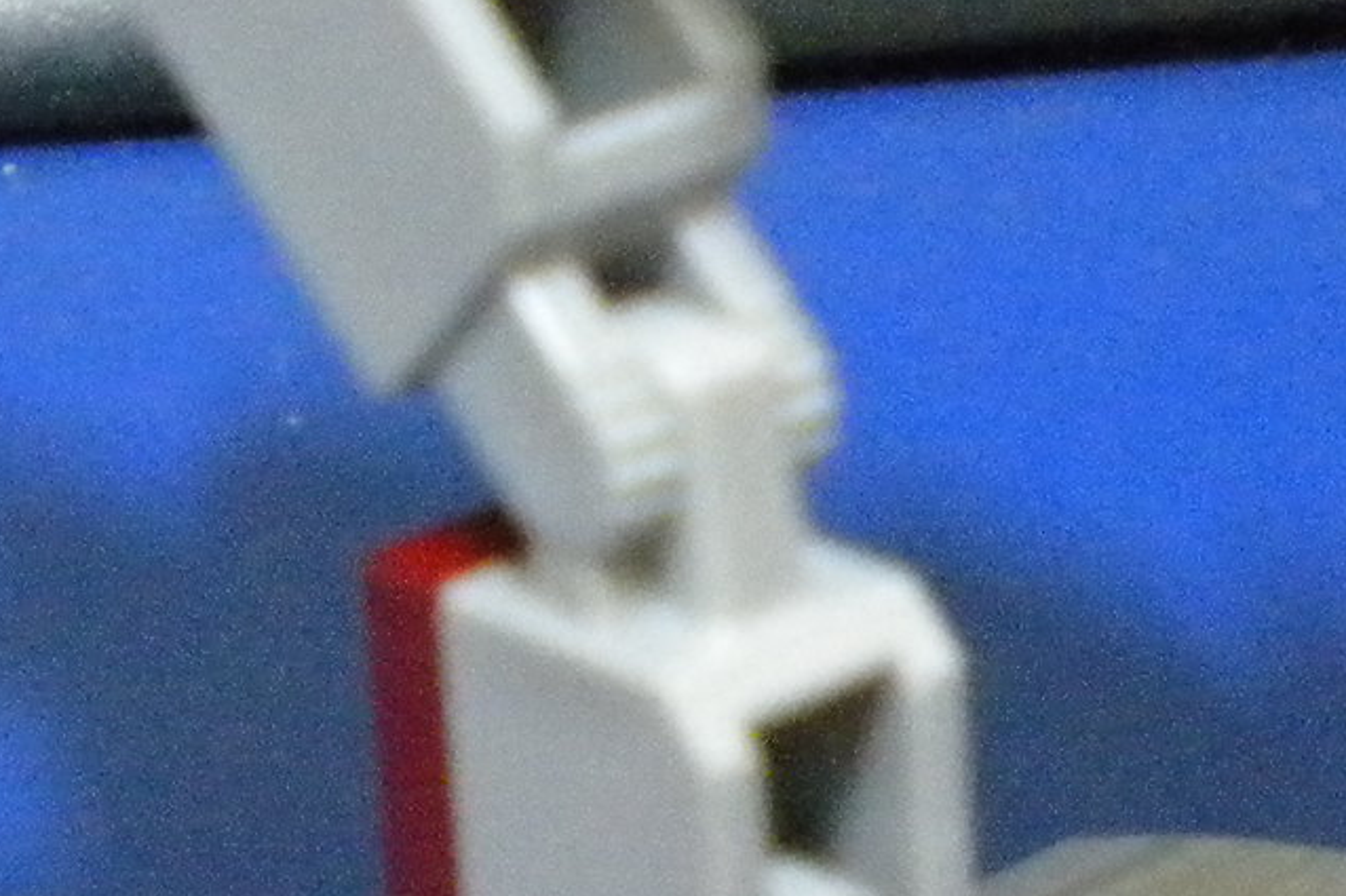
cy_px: 51
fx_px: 5532
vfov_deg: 9.2
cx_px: 492
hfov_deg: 13.9
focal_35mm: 148
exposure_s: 1/6.5
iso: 800
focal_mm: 6.3
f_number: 3.1
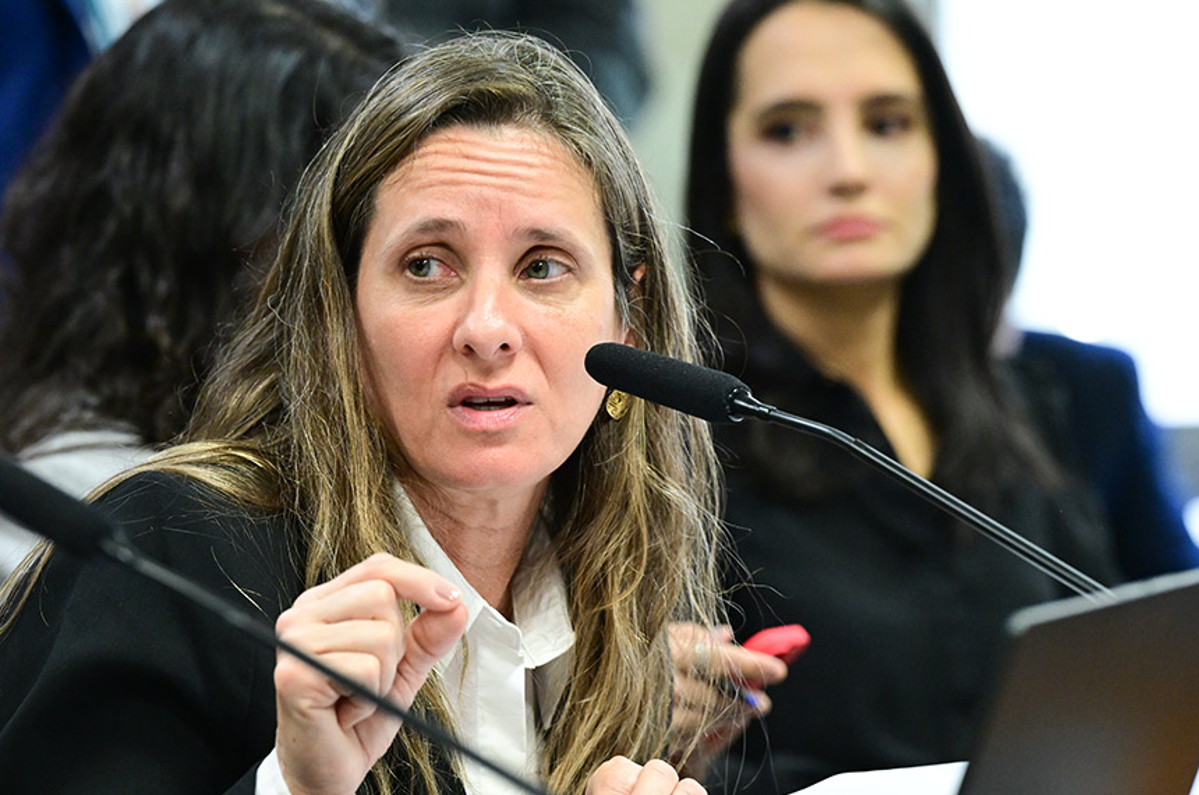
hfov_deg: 6.9
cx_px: 600
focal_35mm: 300
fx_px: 9973
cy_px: 398
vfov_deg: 4.6
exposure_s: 1/200
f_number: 4.5
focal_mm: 200
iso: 4000
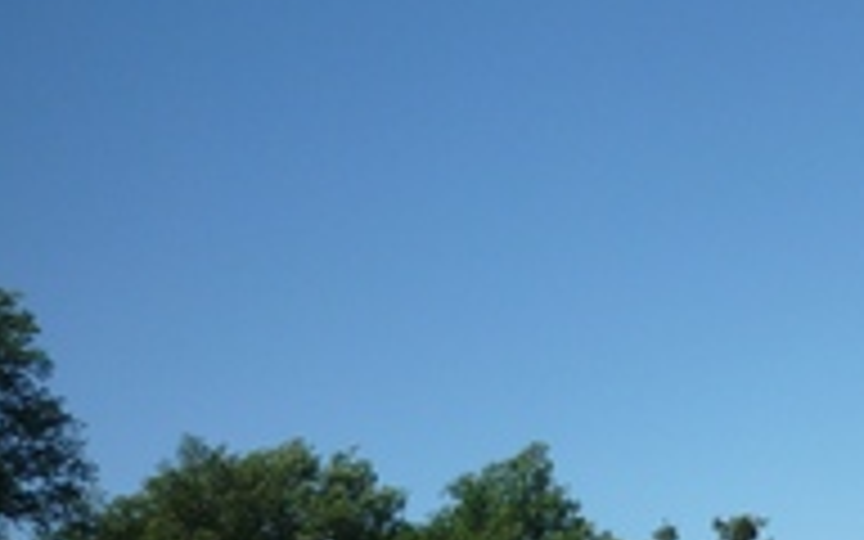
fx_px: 2001
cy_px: 774
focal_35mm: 85
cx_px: 1076
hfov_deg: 22.2
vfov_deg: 14.5
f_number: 5
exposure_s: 1/500
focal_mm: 5.2
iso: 100
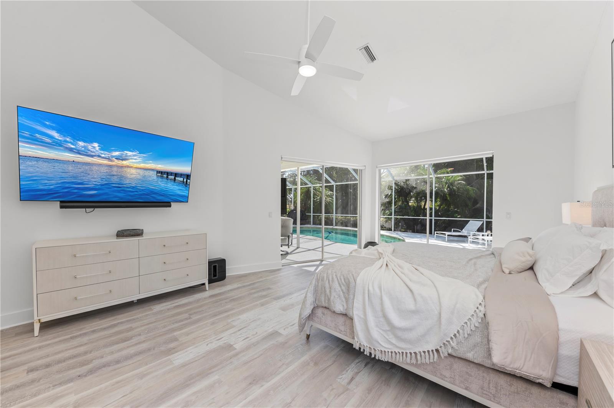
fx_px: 221
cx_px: 307
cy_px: 204
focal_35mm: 13
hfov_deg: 108.4
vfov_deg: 85.3
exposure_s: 1/50
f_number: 9
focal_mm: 13
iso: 200
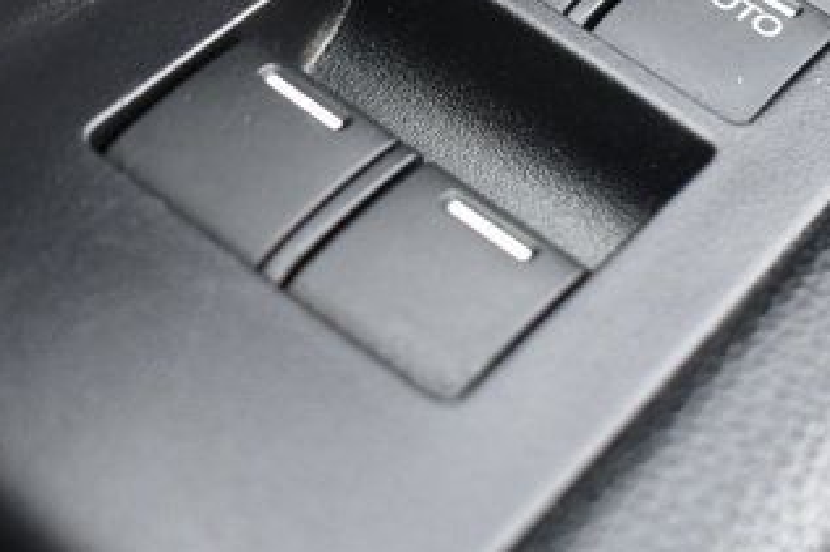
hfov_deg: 19.7
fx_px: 2373
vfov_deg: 13.1
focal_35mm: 103
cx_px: 597
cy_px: 35
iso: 1100
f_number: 4.5
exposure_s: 1/125
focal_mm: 34
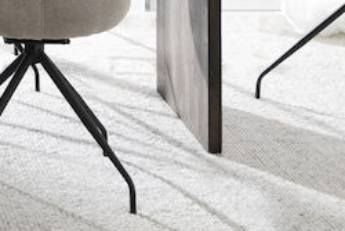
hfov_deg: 14.1
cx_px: -144
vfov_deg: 9.6
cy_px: -156
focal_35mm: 138
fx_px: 1323
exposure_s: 1/2
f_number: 5.6
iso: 160
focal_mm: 34.5
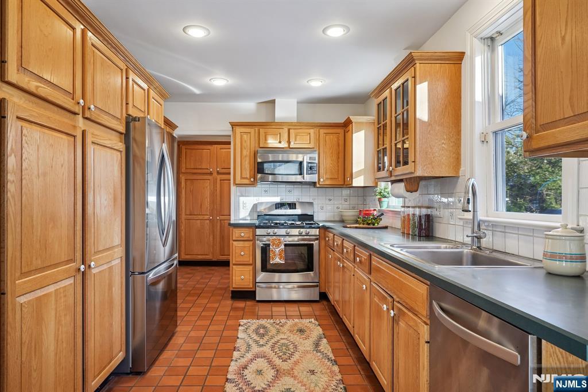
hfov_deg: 78.6
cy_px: 196
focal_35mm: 22
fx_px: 359
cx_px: 294
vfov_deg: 57.2
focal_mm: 22
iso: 400
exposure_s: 1/50
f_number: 8
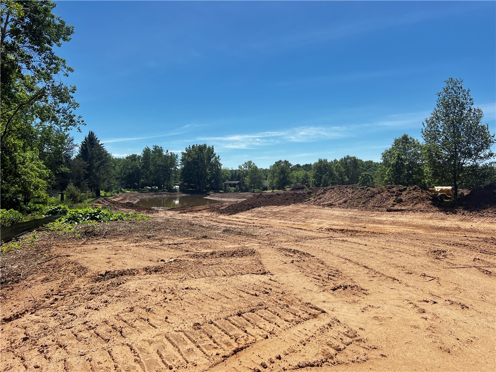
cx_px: 248
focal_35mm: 26
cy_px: 186
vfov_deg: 53.1
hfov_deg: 67.3
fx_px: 373
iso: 50
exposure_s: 1/2632
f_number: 1.5
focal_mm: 5.7
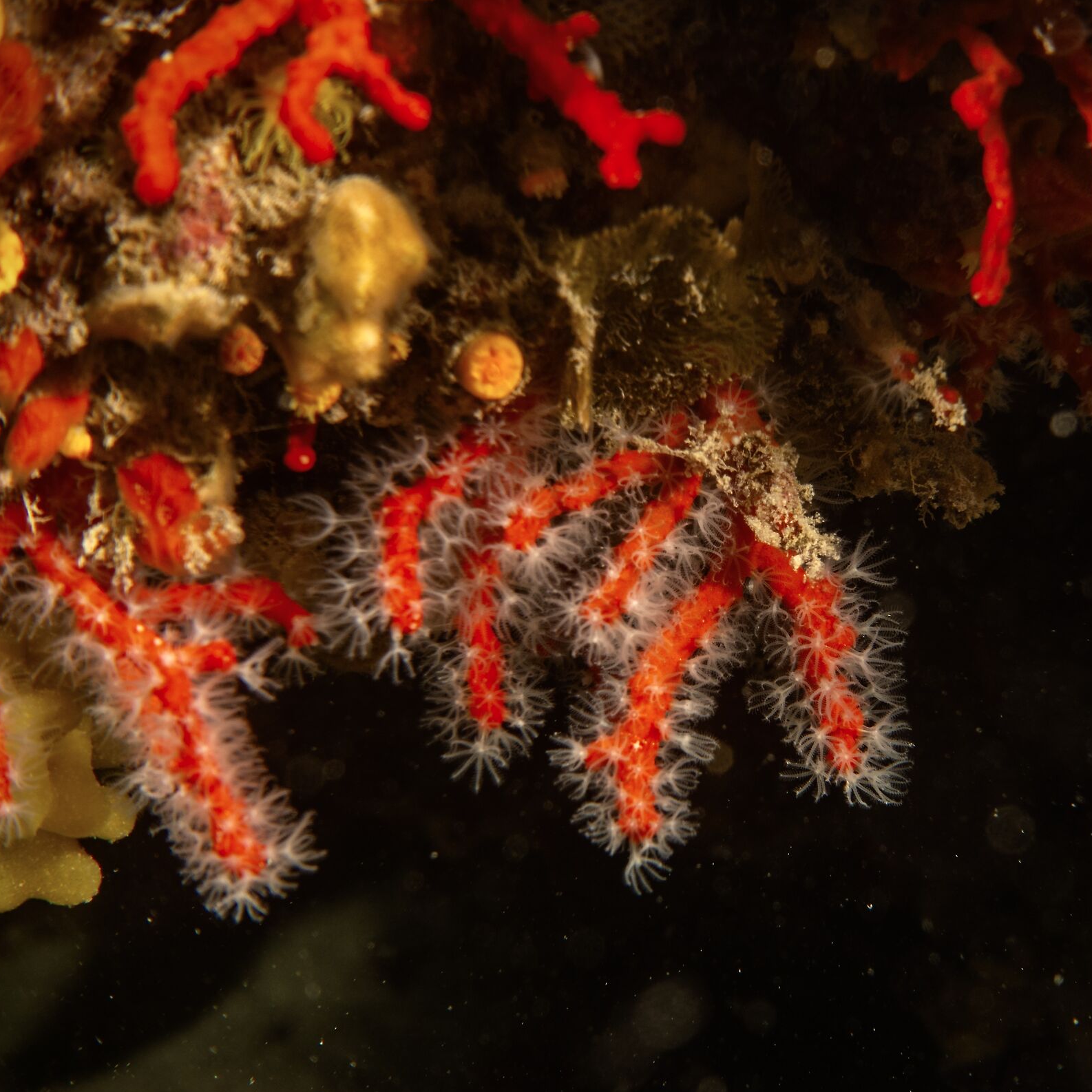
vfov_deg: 19.3
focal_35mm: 90
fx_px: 3212
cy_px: 549
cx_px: 710
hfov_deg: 19.2
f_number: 7.1
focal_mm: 25.7
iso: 100
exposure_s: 1/160
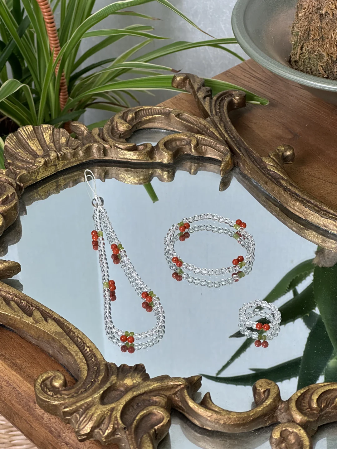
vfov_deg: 25.3
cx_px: 168
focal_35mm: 77
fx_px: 999
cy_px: 224
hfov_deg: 19.1
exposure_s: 1/99
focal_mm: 9
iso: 50
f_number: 2.8
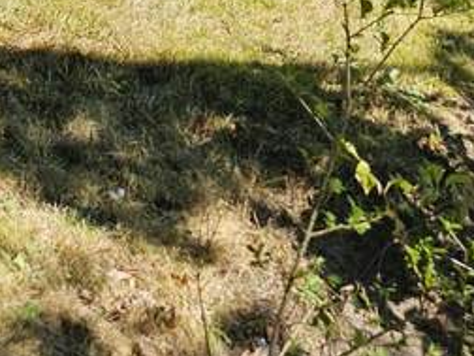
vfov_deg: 10.6
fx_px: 1602
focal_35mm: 117
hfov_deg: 15.6
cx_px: -214
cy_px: -537
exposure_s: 1/353
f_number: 1.7
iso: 10
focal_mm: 6.3
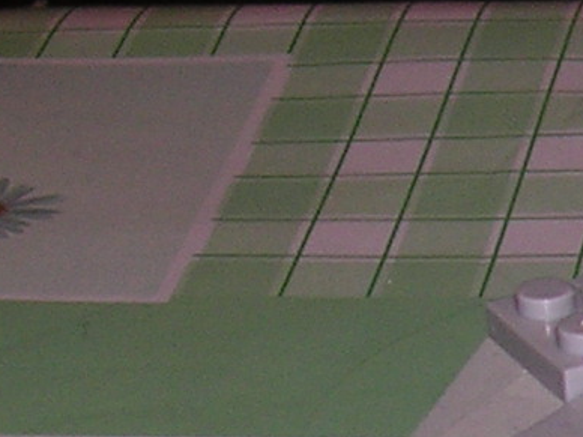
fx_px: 4093
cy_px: 607
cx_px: 1349
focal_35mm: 243
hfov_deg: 7.6
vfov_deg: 6.1
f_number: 3
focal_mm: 7.1
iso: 100
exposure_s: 1/60.1
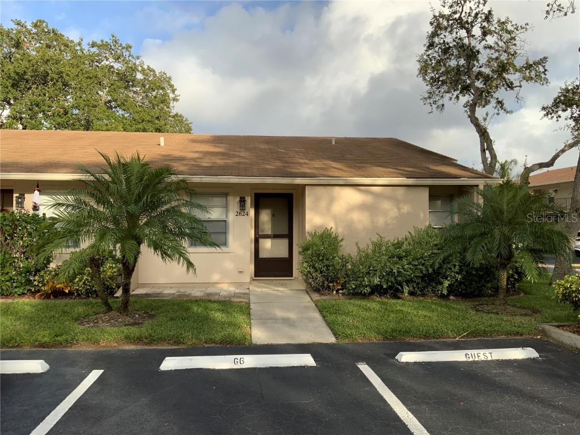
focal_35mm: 29
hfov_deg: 61.7
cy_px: 218
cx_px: 290
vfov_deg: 48.2
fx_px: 486
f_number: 1.8
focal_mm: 3
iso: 16
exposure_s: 1/1195
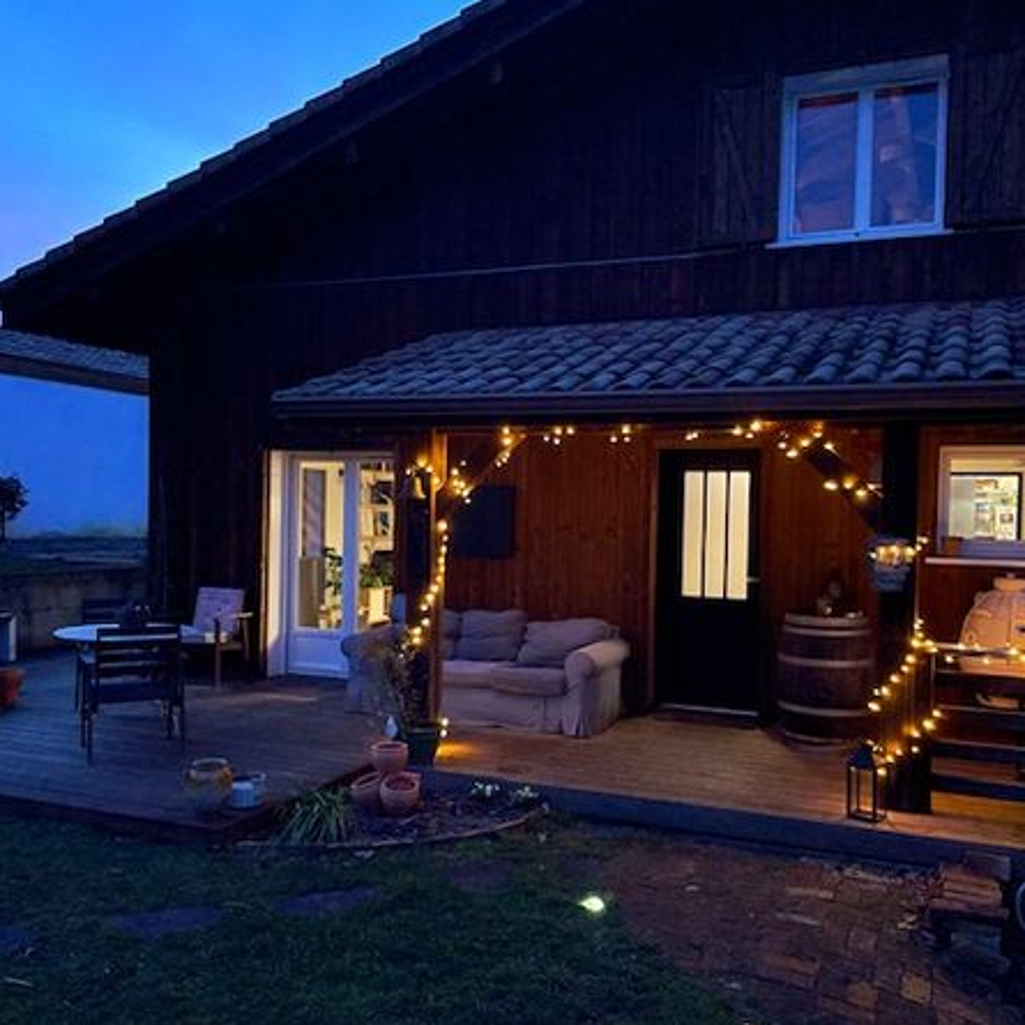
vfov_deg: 52.5
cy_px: 516
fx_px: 1039
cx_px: 518
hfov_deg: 52.5
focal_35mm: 31
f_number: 1.6
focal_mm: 4.2
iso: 3200
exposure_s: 1/17
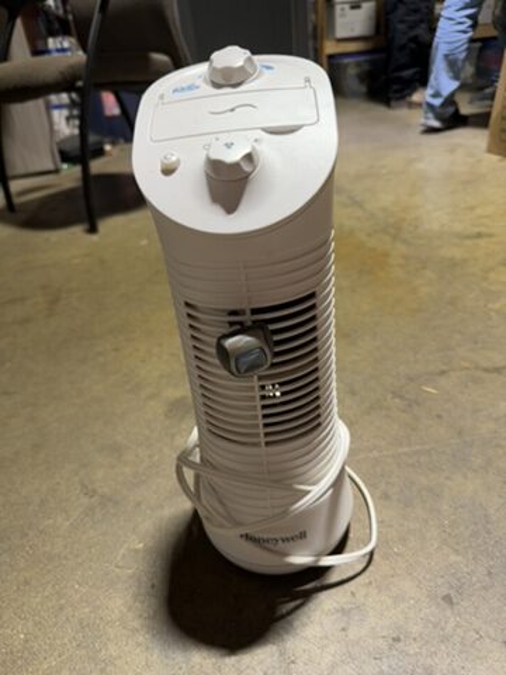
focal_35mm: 24
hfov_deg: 56.8
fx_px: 468
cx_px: 253
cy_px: 338
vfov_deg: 71.6
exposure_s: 1/30
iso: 100
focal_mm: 6.76
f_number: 1.78
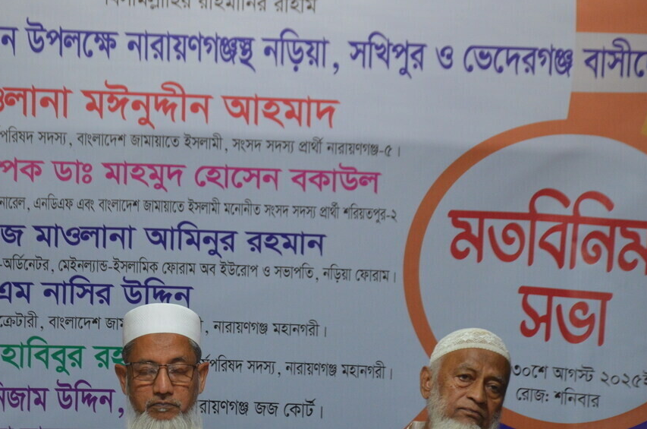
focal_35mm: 261
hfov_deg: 7.9
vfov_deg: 5.2
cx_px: 212
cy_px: 241
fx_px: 4681
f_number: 5.6
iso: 1000
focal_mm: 116
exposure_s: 1/30
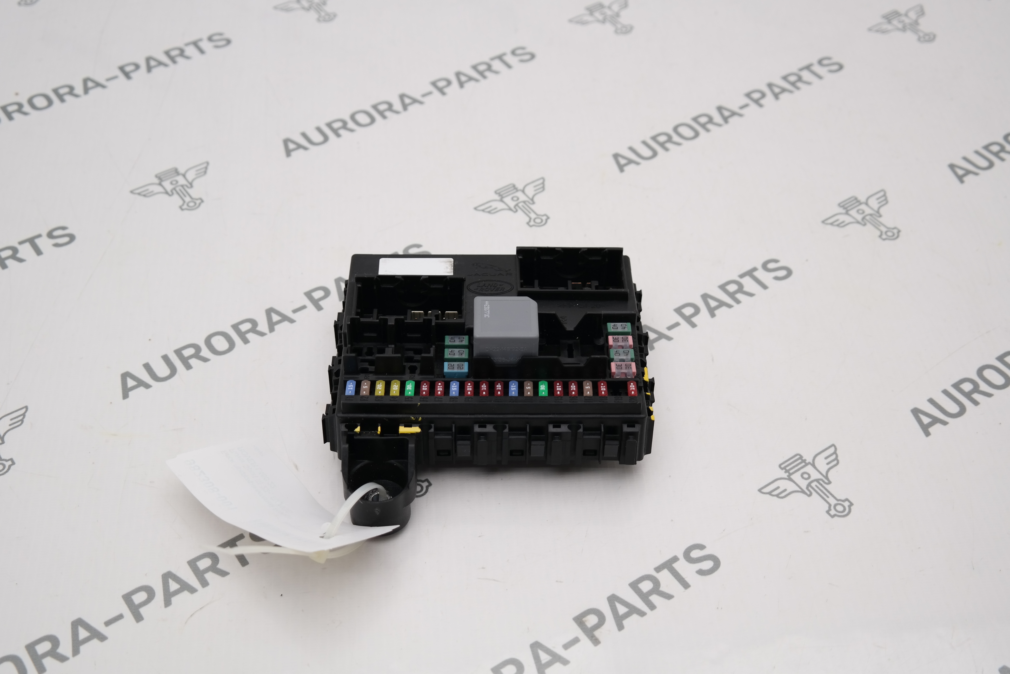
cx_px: 505
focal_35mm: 50
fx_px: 1403
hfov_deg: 39.6
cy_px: 337
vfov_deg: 27.0
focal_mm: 33
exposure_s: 1/125
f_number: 4.5
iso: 100
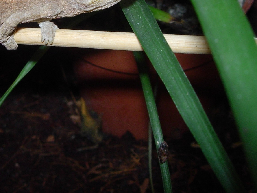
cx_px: 36
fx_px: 549
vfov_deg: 19.4
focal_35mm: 74
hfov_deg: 25.7
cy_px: 9
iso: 79
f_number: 4.8
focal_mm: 7.8
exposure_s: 1/64
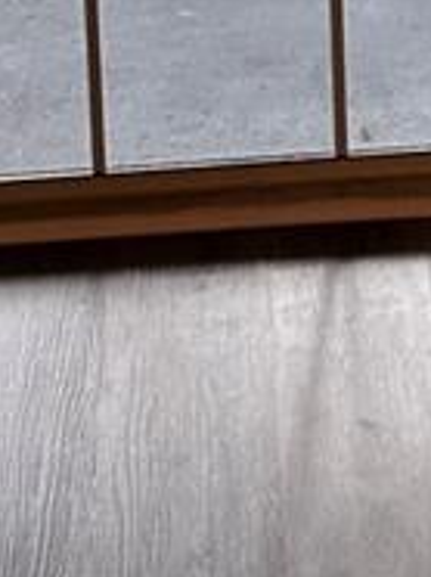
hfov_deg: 9.5
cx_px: 400
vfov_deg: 12.0
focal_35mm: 155
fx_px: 2579
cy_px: -382
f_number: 1.78
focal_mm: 6.86
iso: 125
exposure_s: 1/60
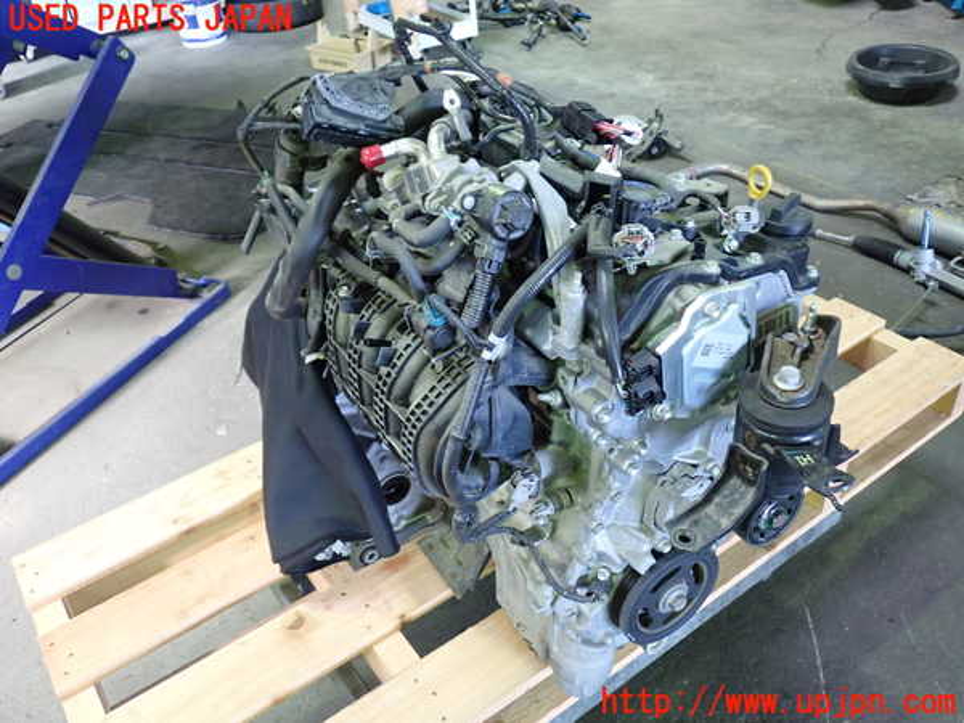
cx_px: 482
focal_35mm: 30
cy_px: 362
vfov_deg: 46.8
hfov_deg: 60.0
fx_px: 835
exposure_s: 1/30
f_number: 2.3
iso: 320
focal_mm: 5.4
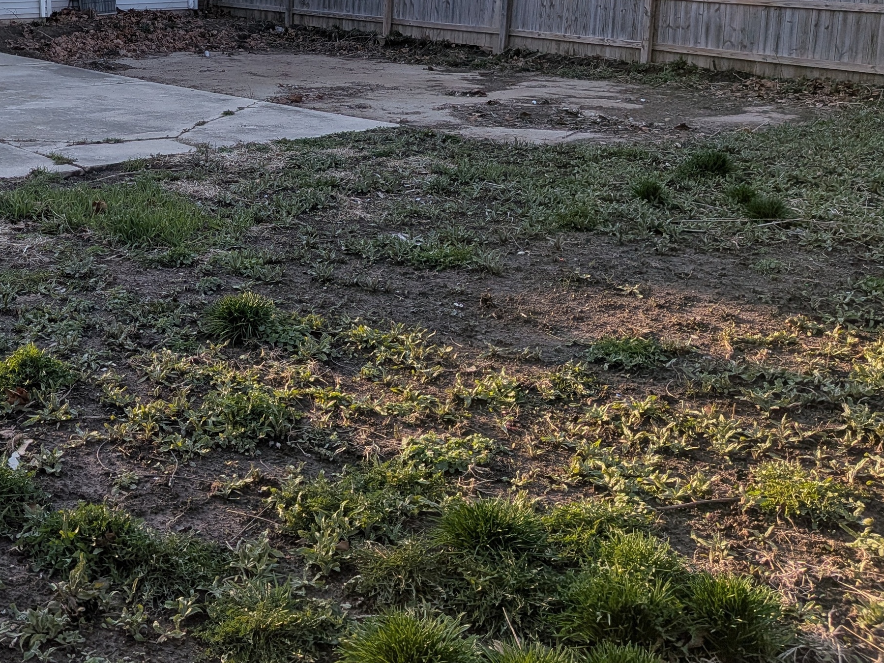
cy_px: 131
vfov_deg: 34.1
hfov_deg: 43.0
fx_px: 1047
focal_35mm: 41
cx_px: 139
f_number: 1.7
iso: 25
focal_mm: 4.53
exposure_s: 1/1692
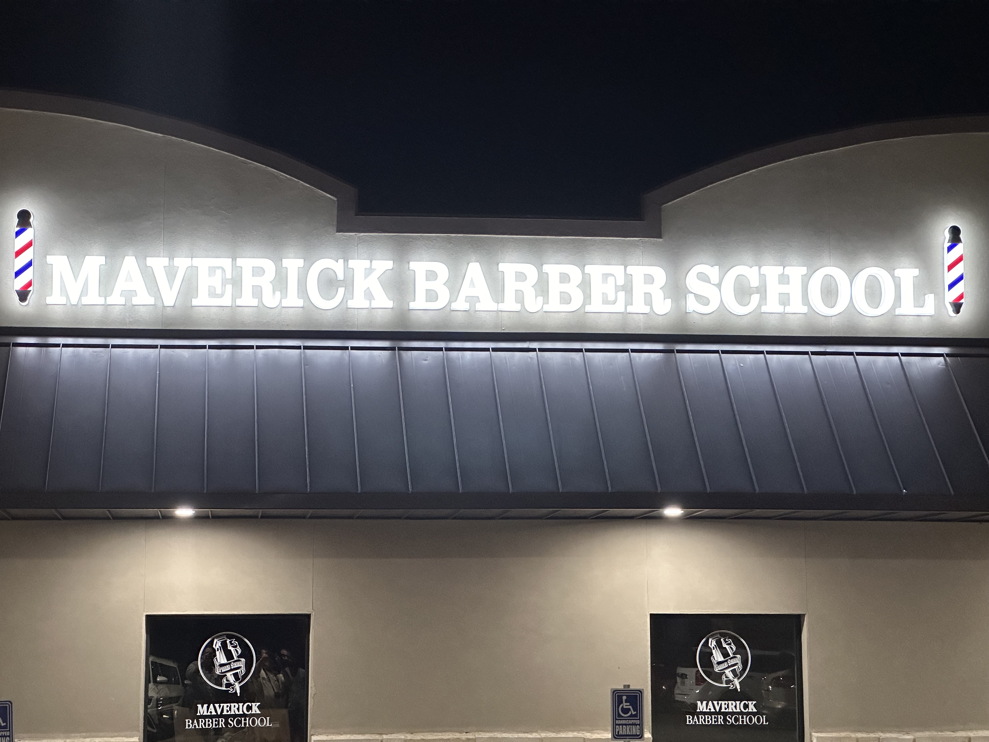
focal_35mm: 77
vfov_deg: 19.1
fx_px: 2200
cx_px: 494
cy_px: 371
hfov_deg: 25.3
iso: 1000
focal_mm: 9
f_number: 2.8
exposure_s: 1/41
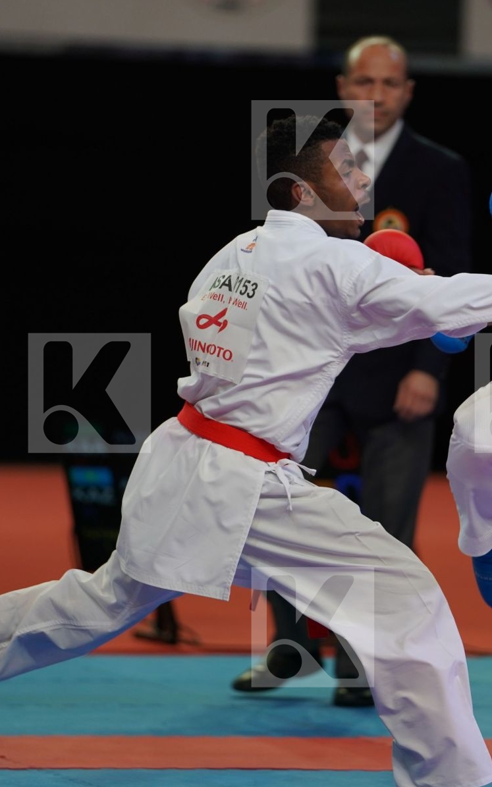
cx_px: 313
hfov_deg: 4.3
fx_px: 6586
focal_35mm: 307
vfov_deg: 6.8
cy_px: 393
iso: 640
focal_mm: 200
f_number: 2.8
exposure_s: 1/1000
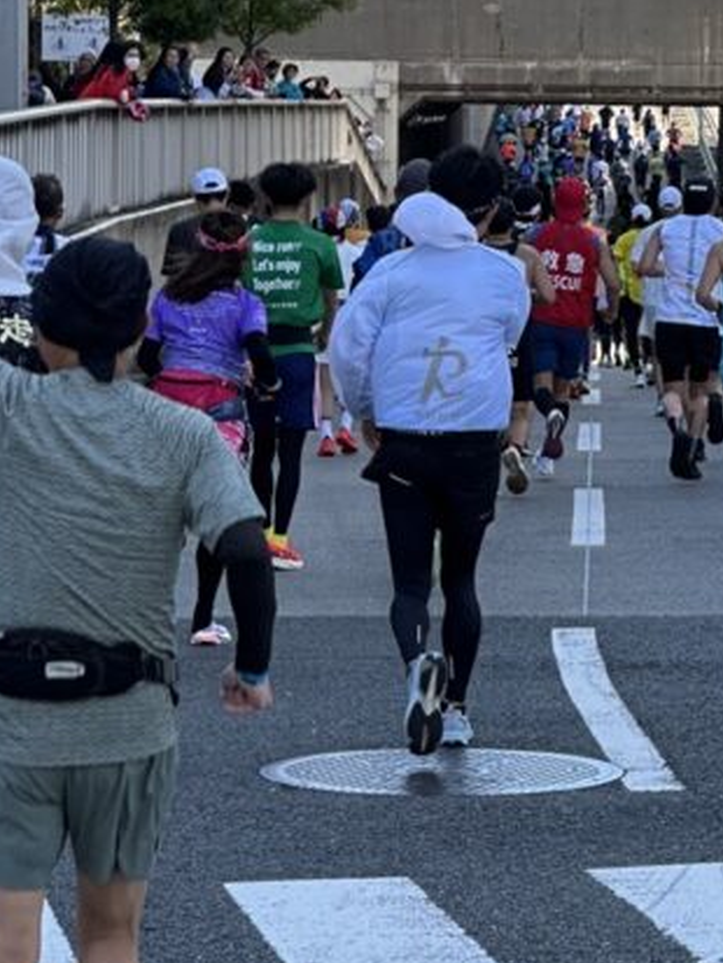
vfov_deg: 10.3
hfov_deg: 7.8
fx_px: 5316
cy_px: 588
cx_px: 574
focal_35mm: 191
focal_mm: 9
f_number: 2.8
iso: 32
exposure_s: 1/184
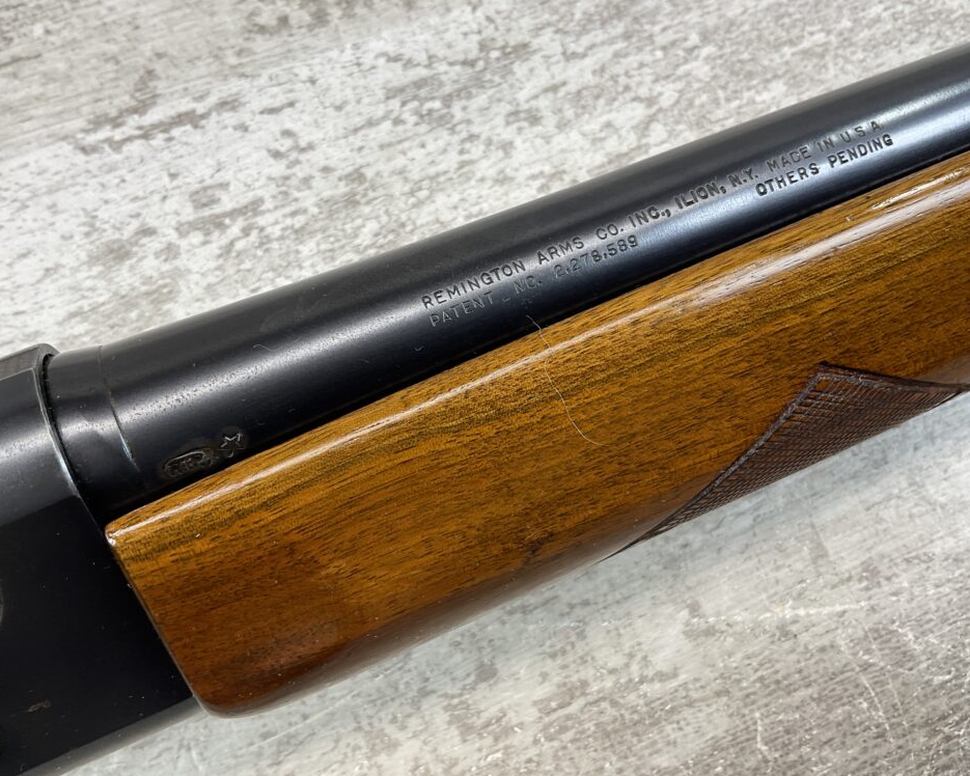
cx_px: 460
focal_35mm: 31
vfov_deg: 47.1
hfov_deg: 57.1
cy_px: 383
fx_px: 890
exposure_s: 1/120
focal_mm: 3
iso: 25
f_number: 1.8
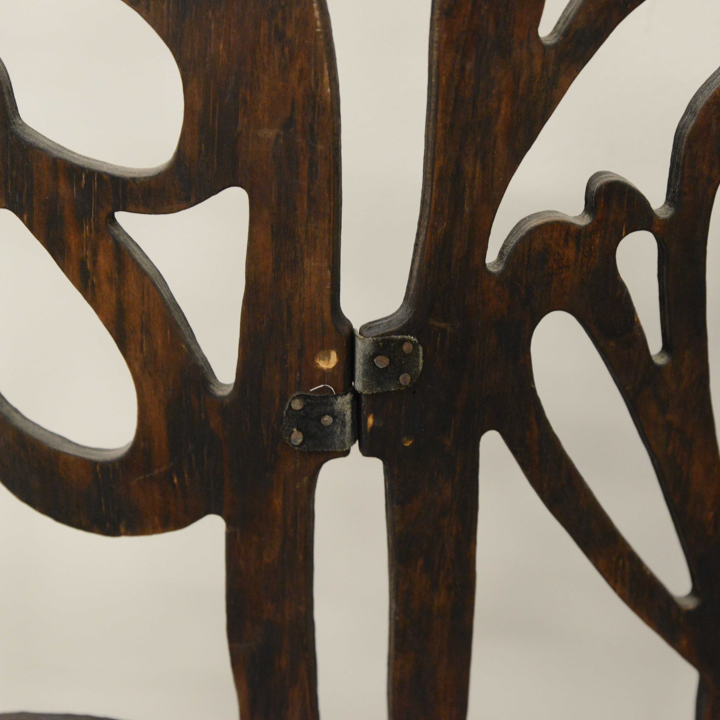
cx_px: 387
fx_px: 1812
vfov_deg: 22.5
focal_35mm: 77
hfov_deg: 22.5
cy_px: 362
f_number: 5
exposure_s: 1/125
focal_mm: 60
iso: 4000
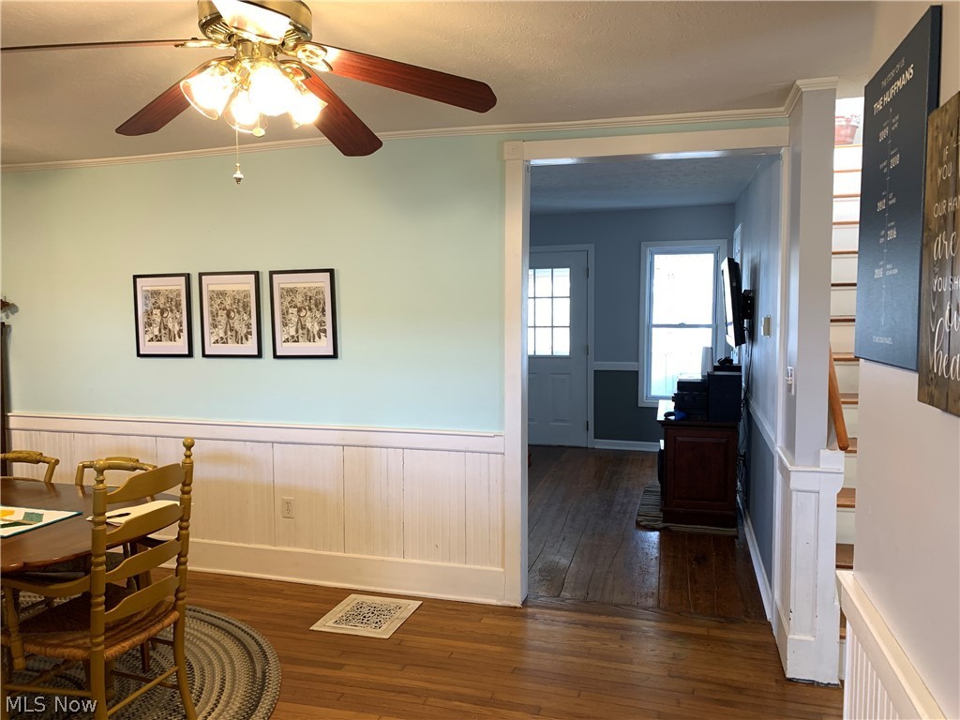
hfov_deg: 67.3
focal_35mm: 26
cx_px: 480
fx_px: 721
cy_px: 360
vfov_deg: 53.1
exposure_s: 1/60
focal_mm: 4.25
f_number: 1.8
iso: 100
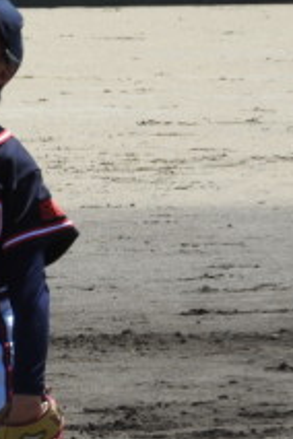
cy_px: 361
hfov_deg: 1.7
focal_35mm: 790
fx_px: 9644
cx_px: -270
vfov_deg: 2.6
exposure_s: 1/500
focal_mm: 48.4
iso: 100
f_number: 5.5
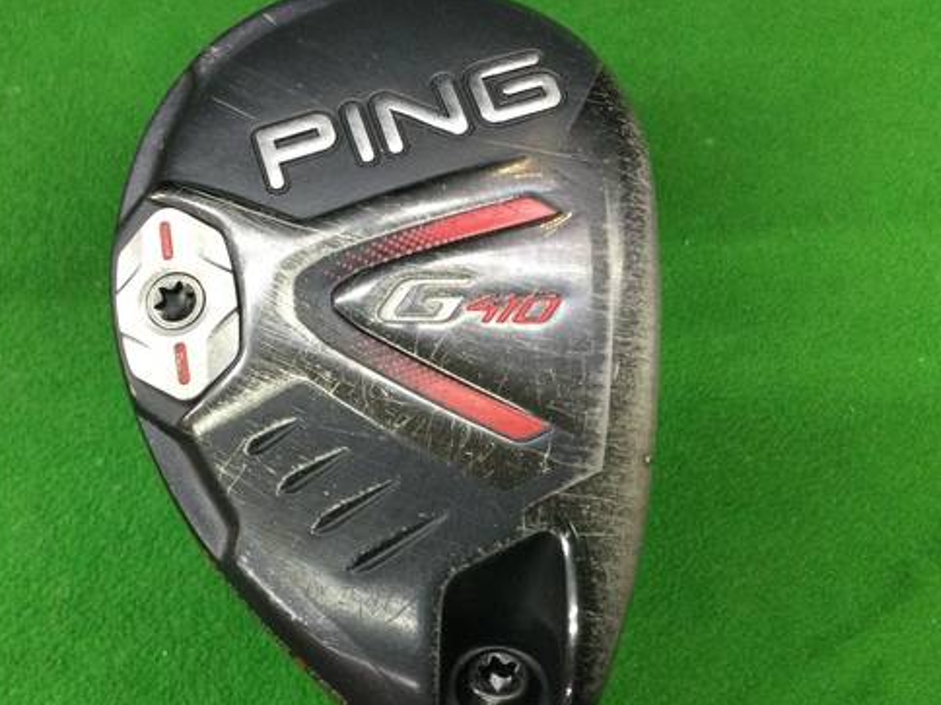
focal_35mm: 41
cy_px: 400
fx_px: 1115
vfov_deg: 35.1
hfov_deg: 45.4
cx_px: 354
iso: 125
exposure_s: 1/30
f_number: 2.4
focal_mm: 3.3
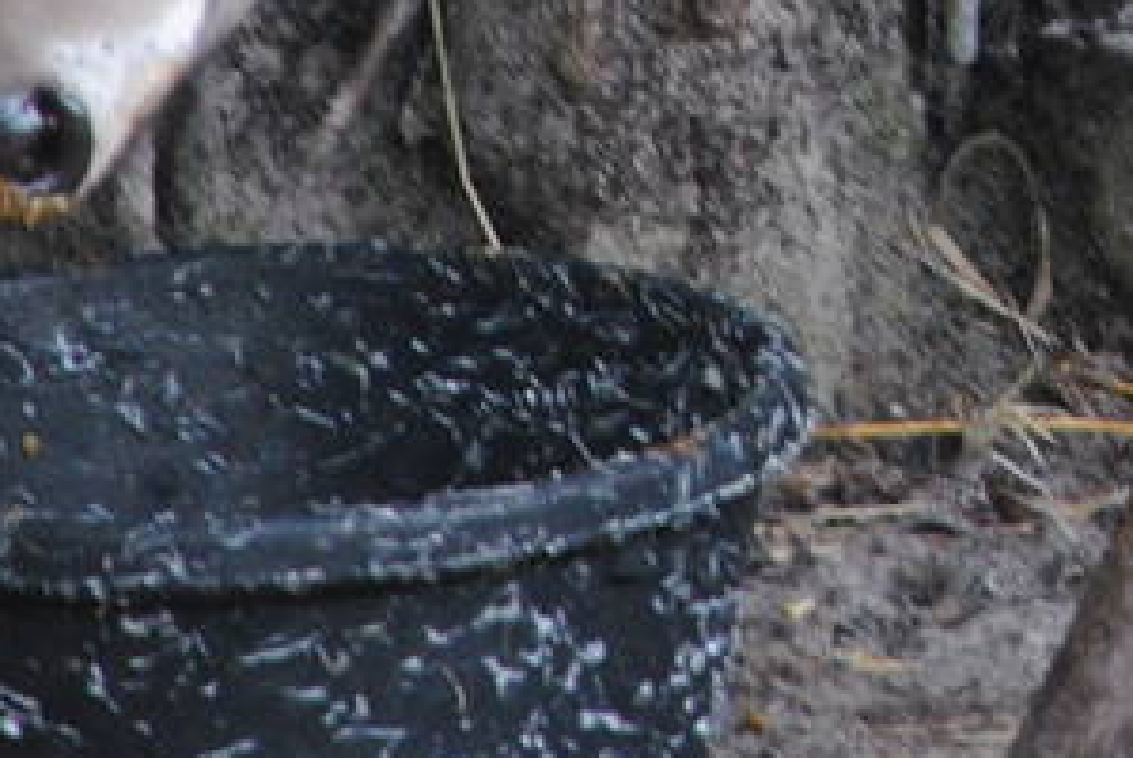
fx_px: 60673
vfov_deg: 0.7
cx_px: 2023
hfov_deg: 1.1
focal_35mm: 1926
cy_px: -559
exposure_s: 1/40
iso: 400
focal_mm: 240
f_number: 5.3
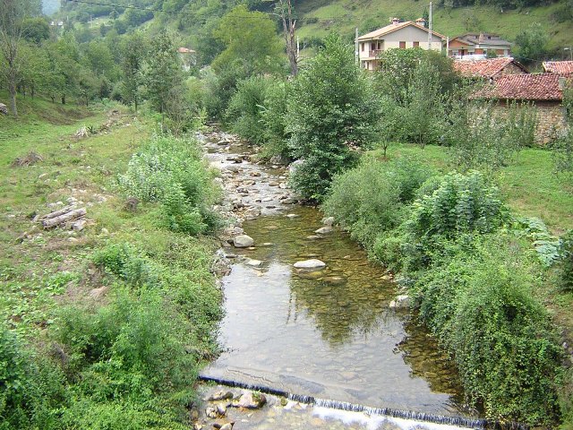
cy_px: 215
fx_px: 596
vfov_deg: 39.7
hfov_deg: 51.4
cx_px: 286
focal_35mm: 36
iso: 100
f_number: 2.6
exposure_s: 1/118
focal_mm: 4.7
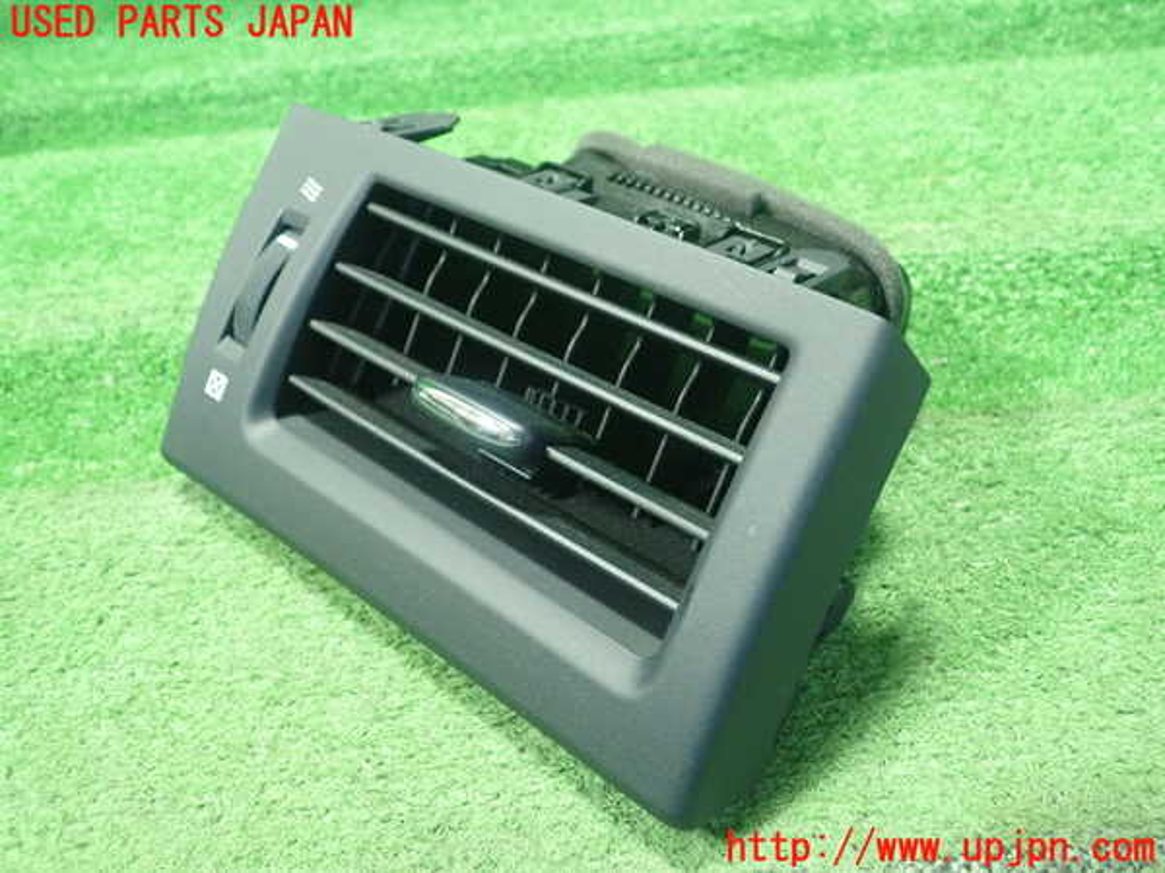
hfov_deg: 60.0
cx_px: 582
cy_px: 436
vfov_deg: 46.8
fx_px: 1010
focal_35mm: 30
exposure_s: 1/80
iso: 800
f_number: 2.3
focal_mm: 5.5
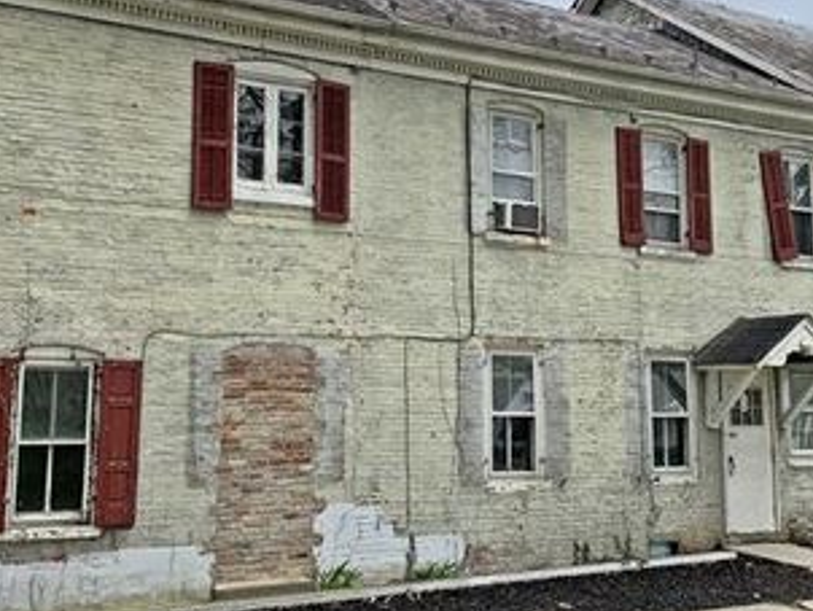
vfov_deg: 33.6
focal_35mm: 43
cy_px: 268
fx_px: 1011
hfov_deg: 43.8
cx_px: 390
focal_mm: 4.25
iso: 25
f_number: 1.8
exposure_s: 1/1250
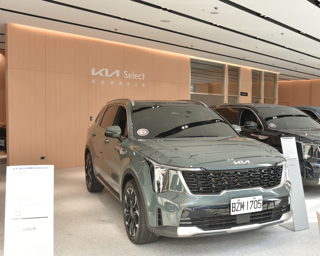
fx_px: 350
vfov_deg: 40.1
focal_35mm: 37
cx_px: 193
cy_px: 125
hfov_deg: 48.8
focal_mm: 32
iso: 400
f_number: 7.1
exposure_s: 1/100
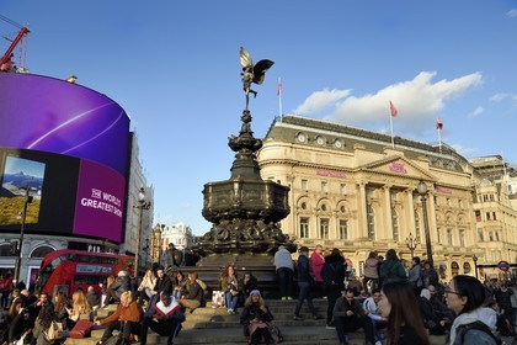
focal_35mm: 31
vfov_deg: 42.3
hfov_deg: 60.3
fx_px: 445
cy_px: 172
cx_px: 258
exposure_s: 1/250
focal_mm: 31
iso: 200
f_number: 10
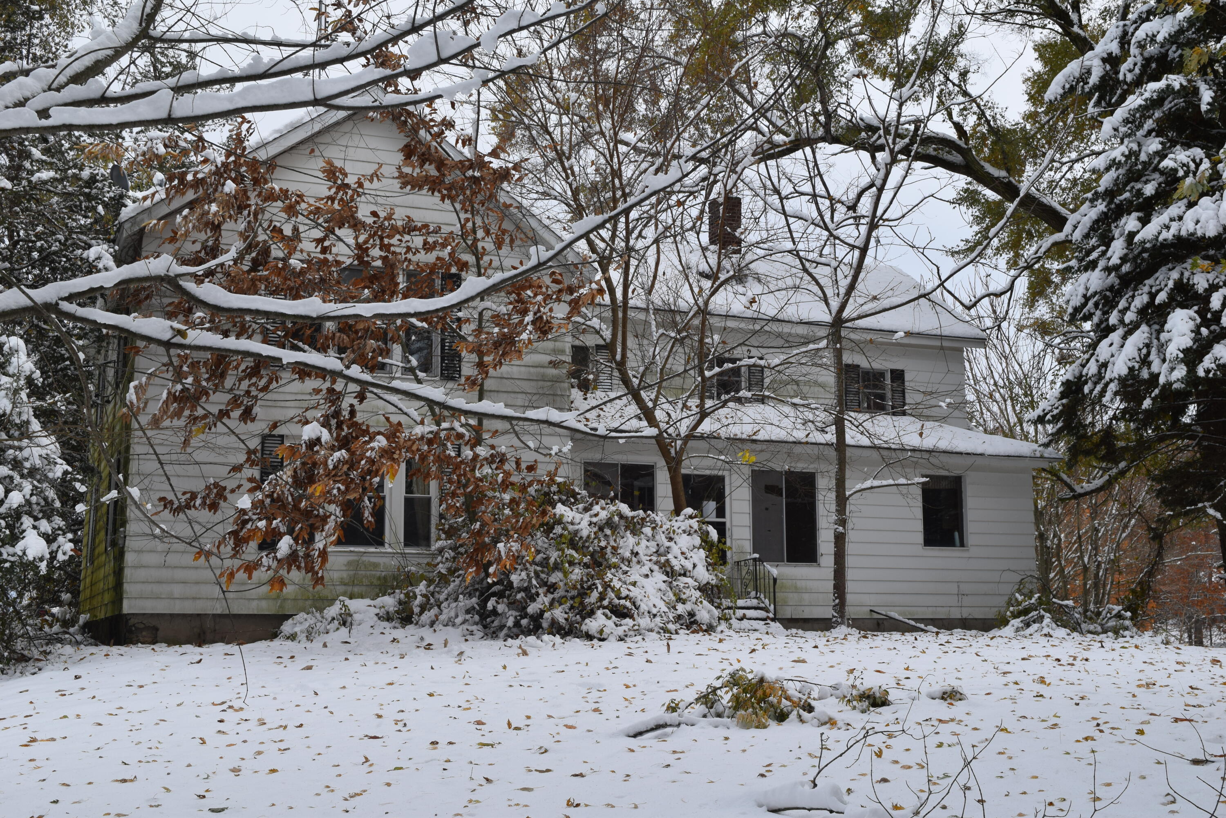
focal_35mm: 45
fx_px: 1532
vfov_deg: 29.9
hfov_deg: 43.6
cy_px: 409
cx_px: 613
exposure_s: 1/400
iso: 200
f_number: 10
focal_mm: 30
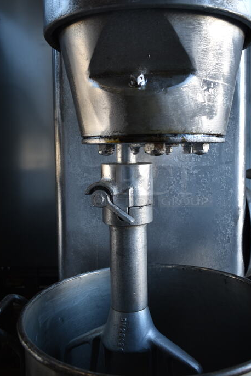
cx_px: 152
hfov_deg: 36.8
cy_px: 179
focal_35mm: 36
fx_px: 376
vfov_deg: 53.1
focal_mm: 18
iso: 100
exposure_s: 1/50
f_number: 3.5
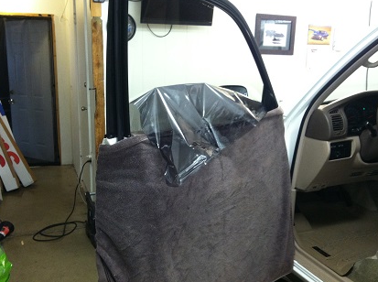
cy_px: 144
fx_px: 425
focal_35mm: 39
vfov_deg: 36.7
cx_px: 173
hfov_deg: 47.9
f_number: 2.8
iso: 200
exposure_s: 1/15
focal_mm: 3.85
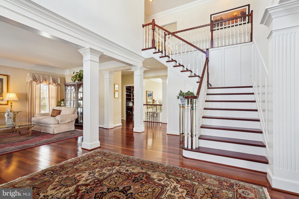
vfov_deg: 70.4
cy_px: 100
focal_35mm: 17
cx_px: 150
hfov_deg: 93.3
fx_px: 141
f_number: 8
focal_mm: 17
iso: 640
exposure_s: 1/50
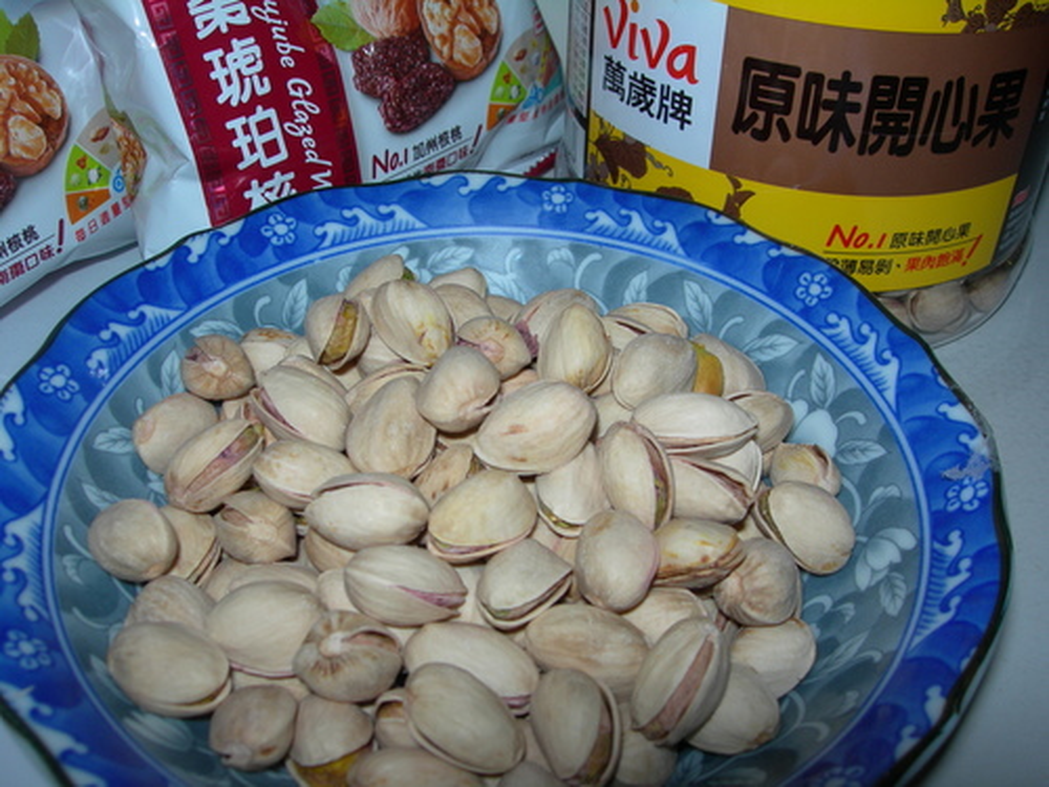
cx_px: 524
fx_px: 1152
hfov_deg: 49.0
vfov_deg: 37.7
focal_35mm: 38
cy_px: 394
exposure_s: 1/60.1
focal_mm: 7.8
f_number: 4.8
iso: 50
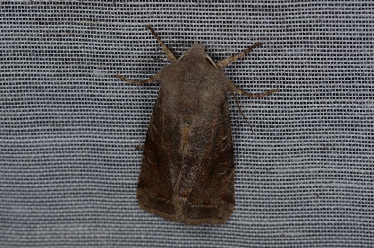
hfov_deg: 16.1
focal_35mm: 128
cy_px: 124
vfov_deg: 10.7
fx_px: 1321
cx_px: 187
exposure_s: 1/60
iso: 160
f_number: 25
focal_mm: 85
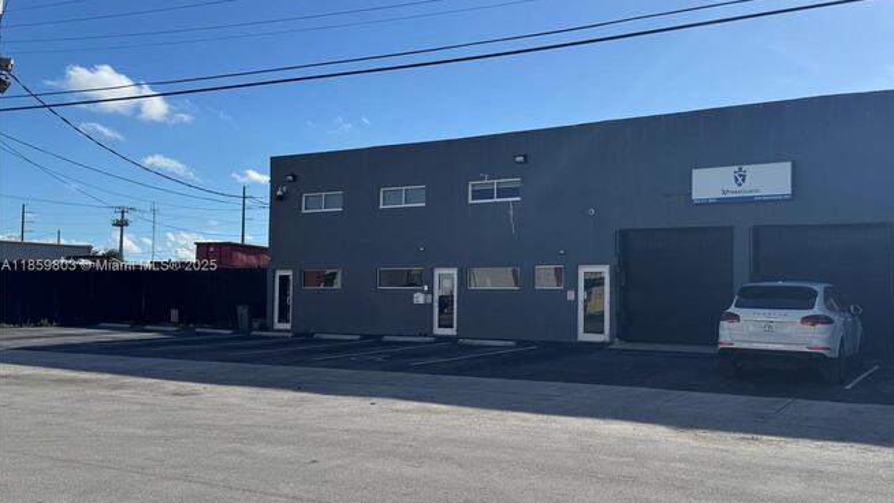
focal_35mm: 32
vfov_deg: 36.7
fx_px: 759
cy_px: 267
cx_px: 545
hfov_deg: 60.4
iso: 80
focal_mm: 6.76
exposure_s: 1/7092
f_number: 1.78
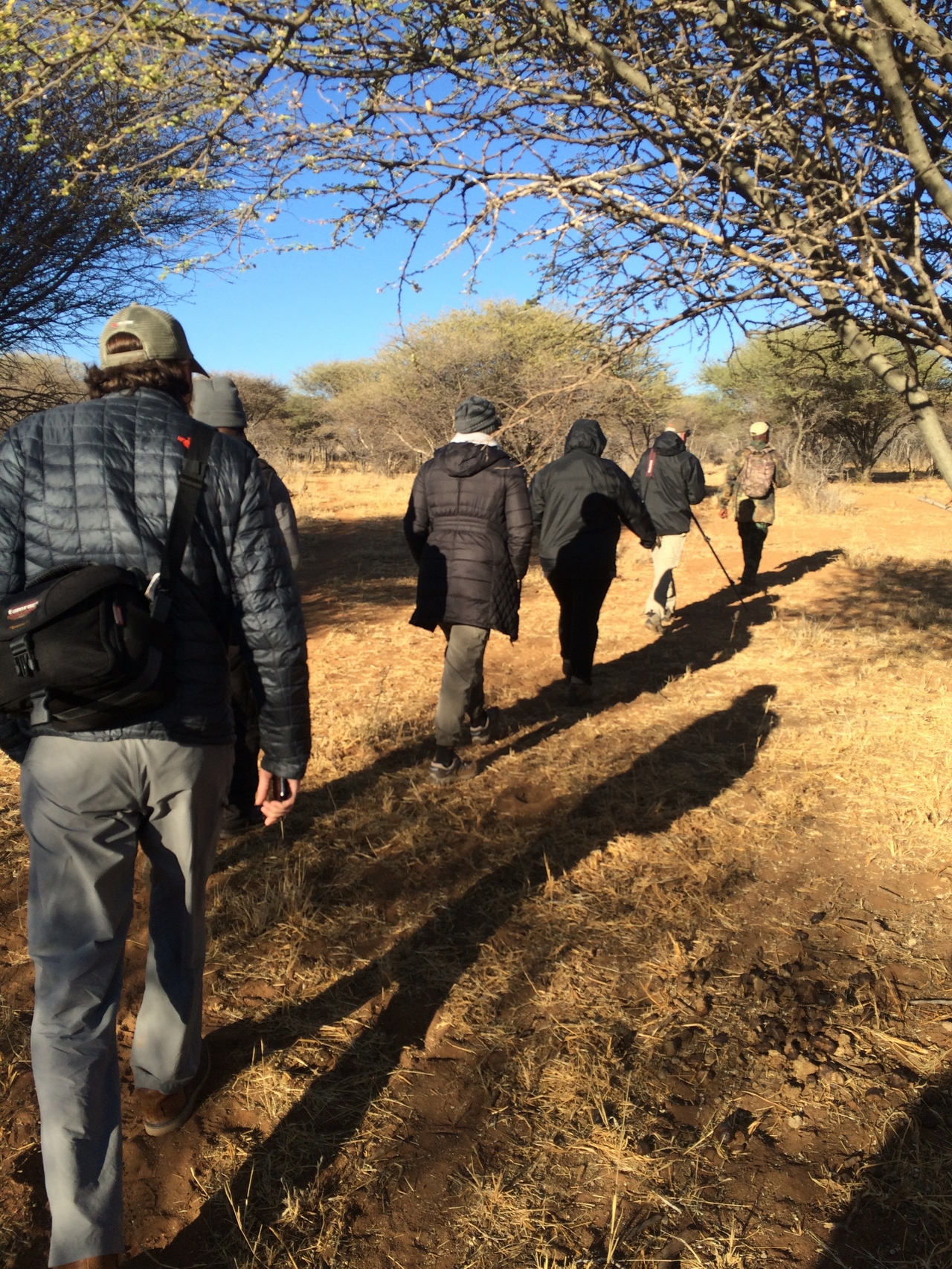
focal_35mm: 29
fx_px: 1064
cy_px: 634
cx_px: 476
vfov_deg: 61.7
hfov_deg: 48.2
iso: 32
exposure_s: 1/1053
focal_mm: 4.15
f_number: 2.2
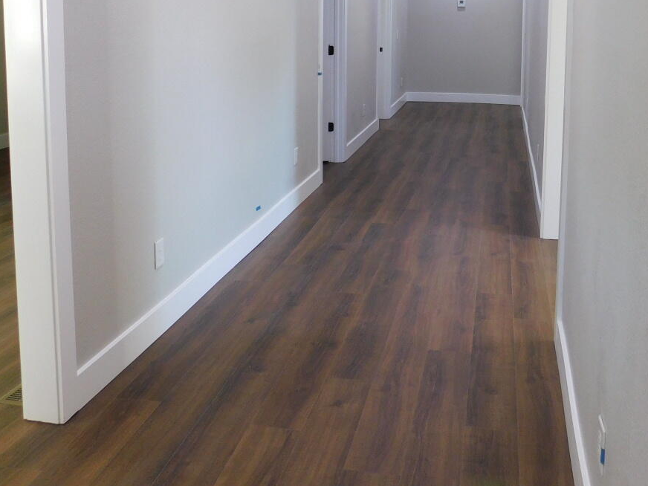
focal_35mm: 38
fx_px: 711
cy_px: 89
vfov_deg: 36.3
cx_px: 401
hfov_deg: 48.6
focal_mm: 4
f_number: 3
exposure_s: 1/30
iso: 200
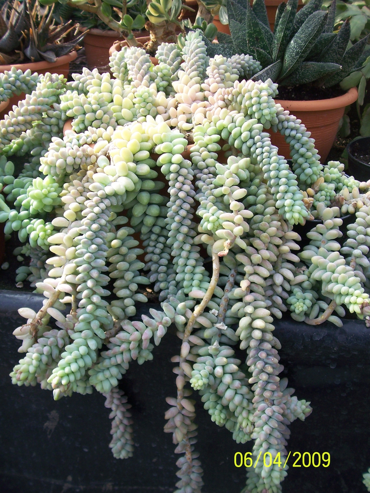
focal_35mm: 38
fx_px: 541
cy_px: 246
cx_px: 185
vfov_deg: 49.0
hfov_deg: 37.8
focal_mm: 6.3
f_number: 3.9
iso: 64
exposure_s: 1/125
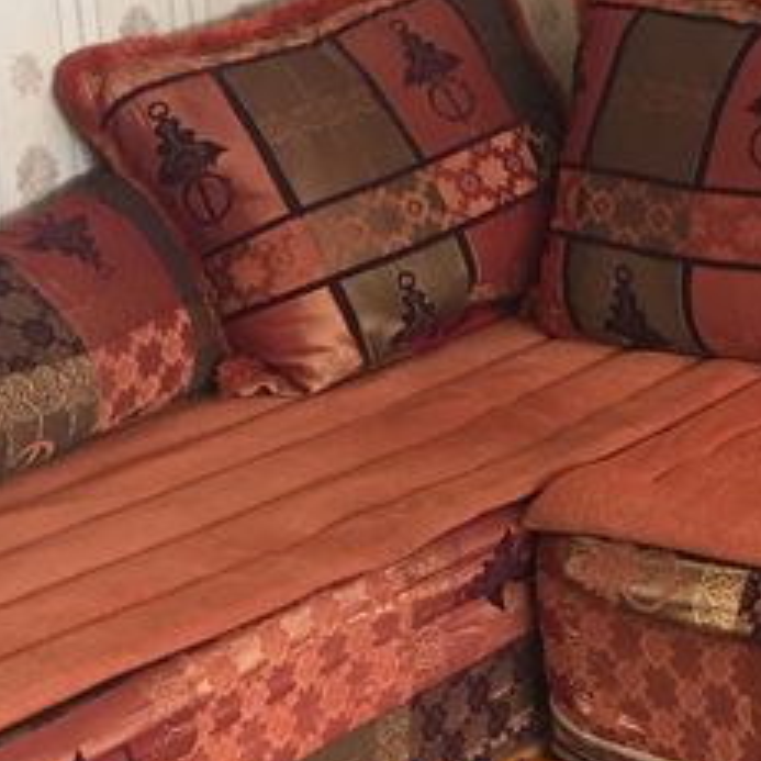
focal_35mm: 111
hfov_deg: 15.4
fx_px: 2761
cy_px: 517
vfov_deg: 15.7
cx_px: 794
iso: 64
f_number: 2.2
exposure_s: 1/17
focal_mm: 4.15
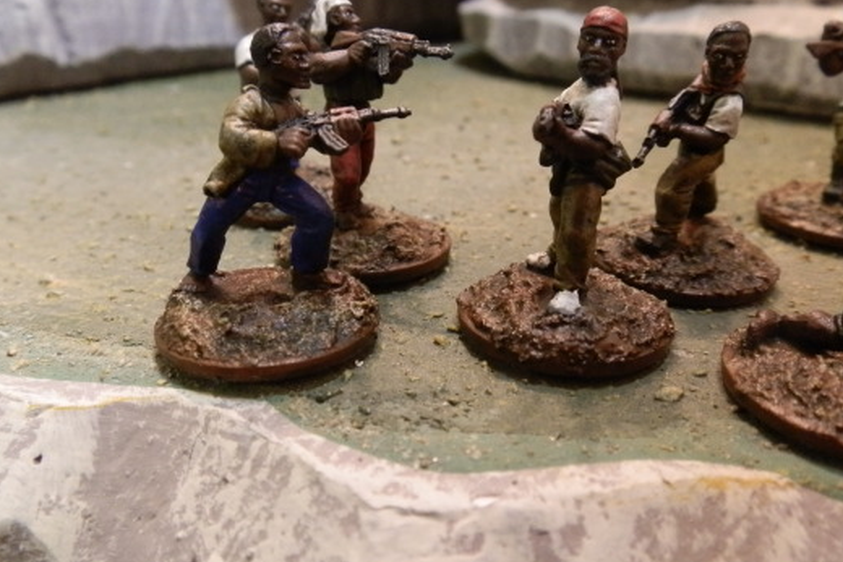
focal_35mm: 30
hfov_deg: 61.9
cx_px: 423
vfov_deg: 43.5
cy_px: 238
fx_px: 703
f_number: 3.1
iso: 400
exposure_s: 1/50
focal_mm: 5
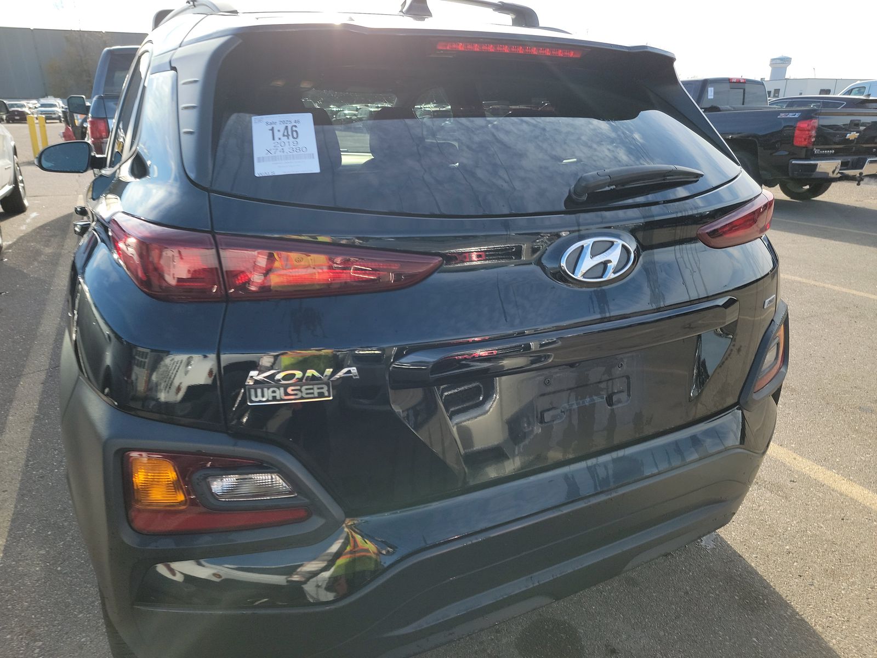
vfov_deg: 56.8
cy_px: 329
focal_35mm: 24
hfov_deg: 71.6
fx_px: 608
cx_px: 438
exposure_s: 1/344
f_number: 1.8
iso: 50
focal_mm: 6.7
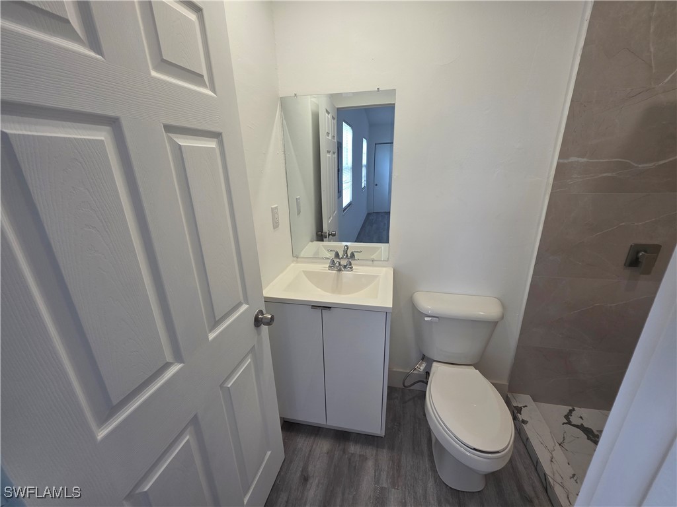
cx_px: 338
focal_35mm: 13
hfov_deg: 106.2
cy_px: 254
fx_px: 254
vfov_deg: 89.9
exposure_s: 1/120
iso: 125
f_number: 1.9
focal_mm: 2.2
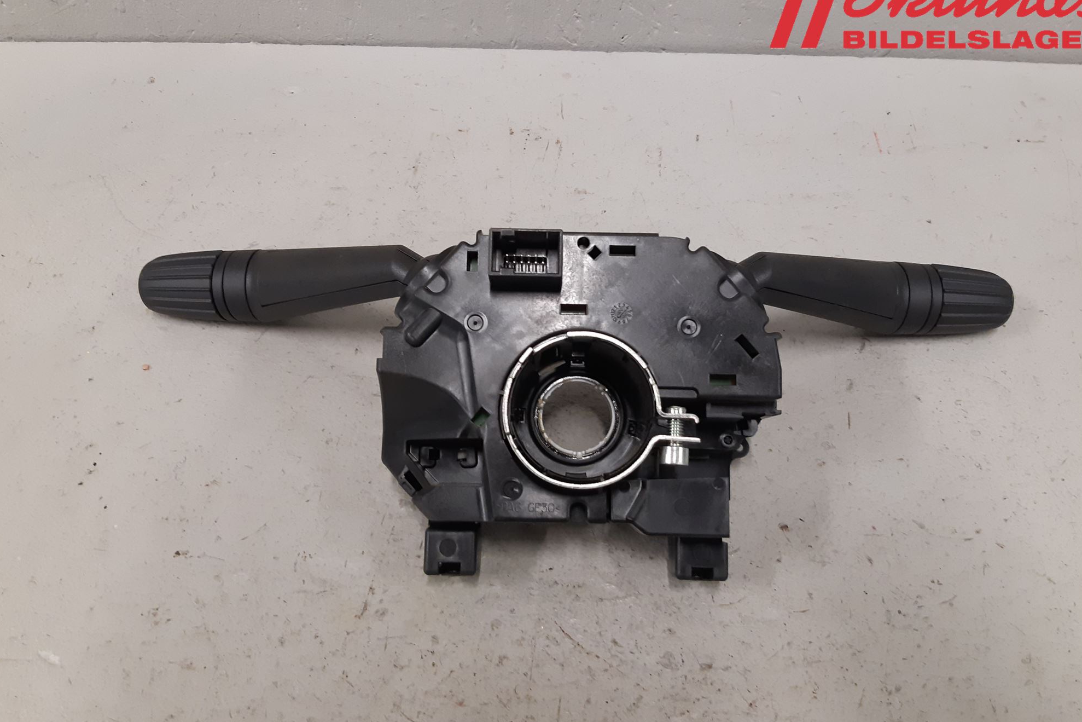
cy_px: 376
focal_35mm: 28
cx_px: 545
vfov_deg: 46.4
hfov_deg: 65.5
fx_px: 842
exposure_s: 1/50
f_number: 1.7
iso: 200
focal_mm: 3.93
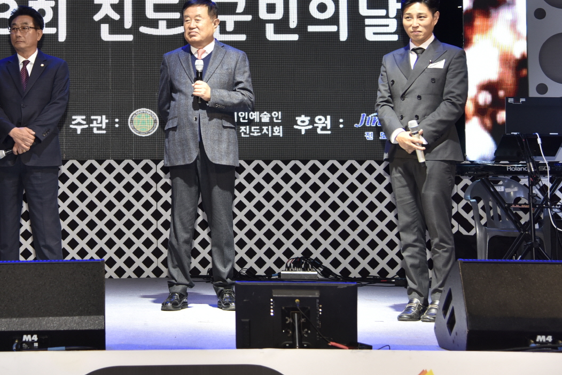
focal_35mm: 89
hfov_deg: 22.6
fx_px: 1390
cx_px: 113
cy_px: 66
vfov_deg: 15.3
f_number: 4.5
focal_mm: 52
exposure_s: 1/125
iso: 640
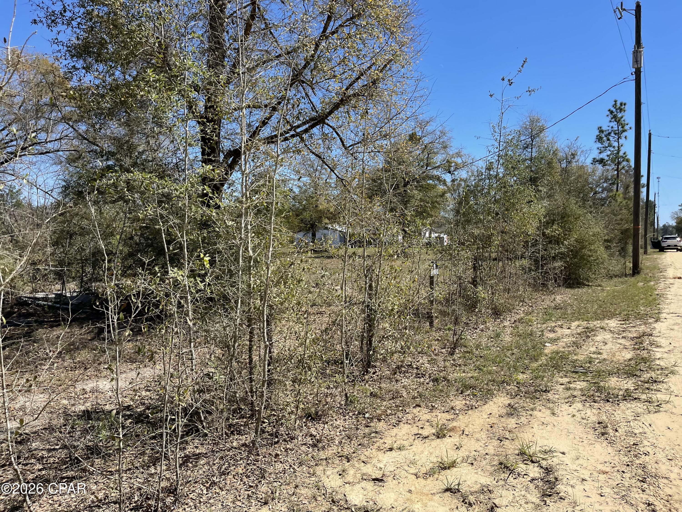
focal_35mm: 25
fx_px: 493
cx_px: 341
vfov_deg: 54.9
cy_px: 256
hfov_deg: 69.4
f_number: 1.6
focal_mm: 5.1
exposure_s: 1/3788
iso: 32
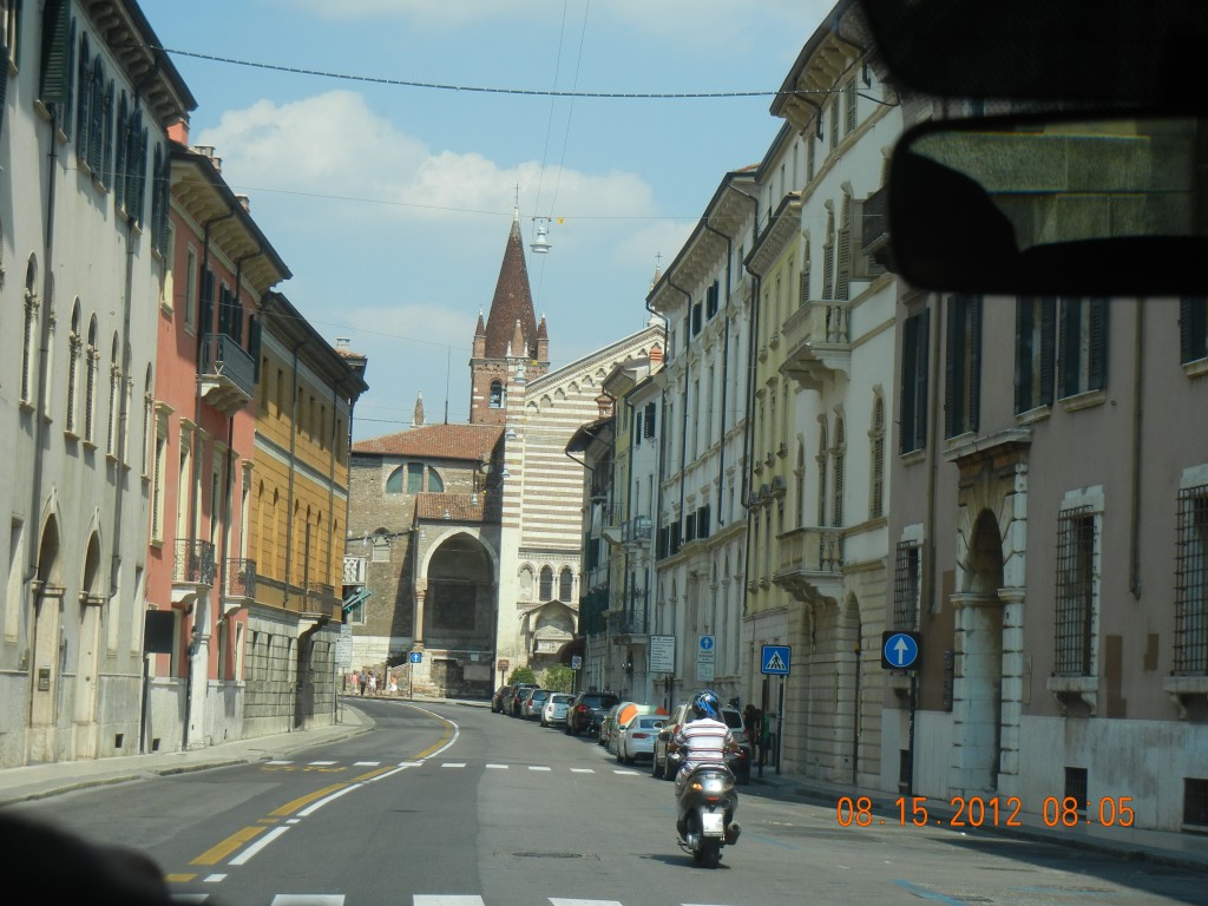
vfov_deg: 16.6
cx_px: 604
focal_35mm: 89
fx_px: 3106
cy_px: 453
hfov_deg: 22.0
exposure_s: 1/705
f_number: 4.4
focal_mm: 16
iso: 160
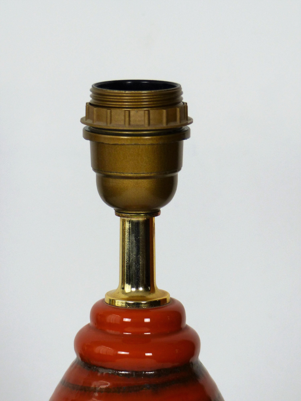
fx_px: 2527
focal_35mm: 218
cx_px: 150
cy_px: 200
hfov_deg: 6.8
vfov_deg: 9.1
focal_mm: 35.6
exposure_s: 1/80
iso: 200
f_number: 2.8
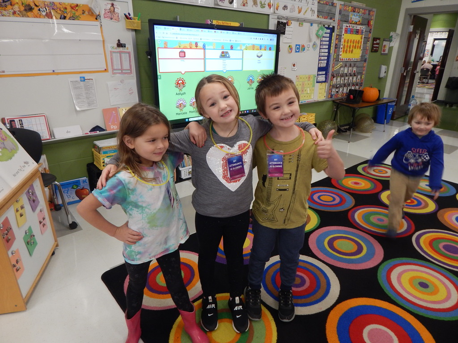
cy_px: 172
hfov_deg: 76.4
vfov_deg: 61.1
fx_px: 291
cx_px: 229
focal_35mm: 22
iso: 160
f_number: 3
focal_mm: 4
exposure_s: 1/30
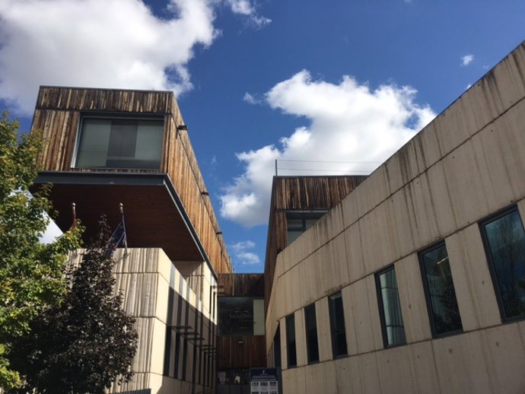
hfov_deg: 61.6
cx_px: 262
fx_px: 440
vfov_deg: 48.3
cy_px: 197
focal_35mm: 29
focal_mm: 4.15
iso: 25
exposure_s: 1/2653
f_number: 2.2
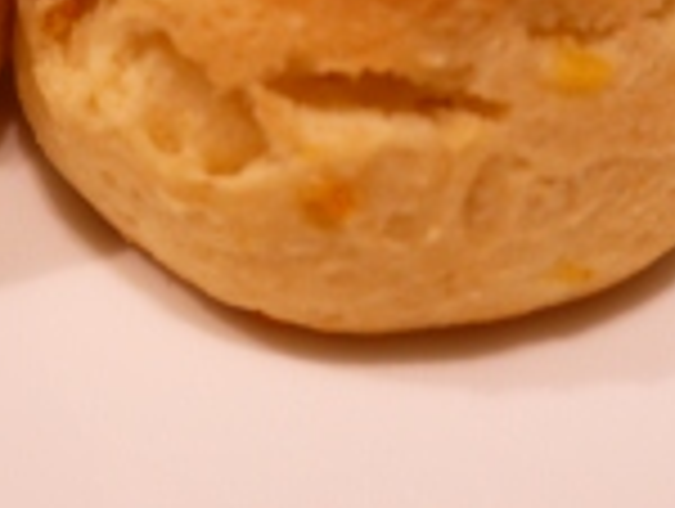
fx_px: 2559
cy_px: -171
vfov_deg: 11.0
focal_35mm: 131
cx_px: 108
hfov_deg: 14.9
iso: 320
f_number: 4.6
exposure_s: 1/60
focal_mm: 22
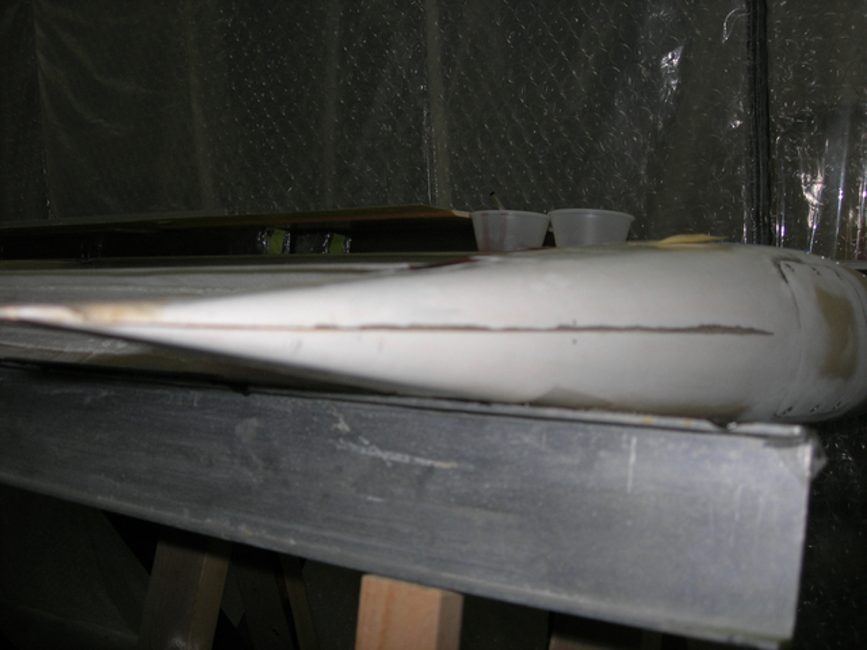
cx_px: 434
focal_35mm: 38
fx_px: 952
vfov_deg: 37.7
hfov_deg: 49.0
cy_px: 325
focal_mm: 7.8
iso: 64
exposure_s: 1/60.1
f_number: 2.8
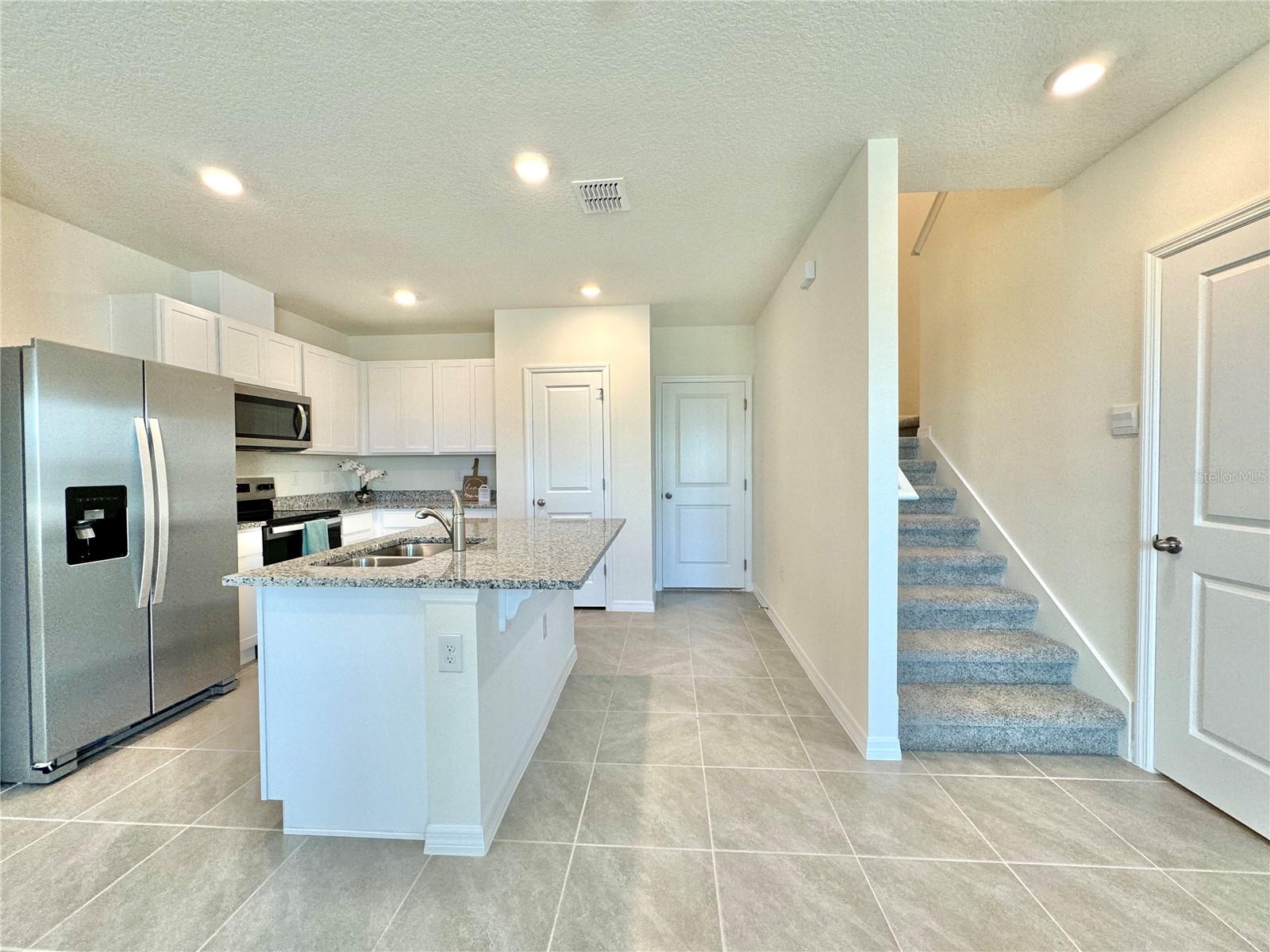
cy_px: 476
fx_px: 514
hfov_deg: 102.1
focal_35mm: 14
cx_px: 635
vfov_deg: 85.7
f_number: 2.2
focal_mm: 2.22
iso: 160
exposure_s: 1/120
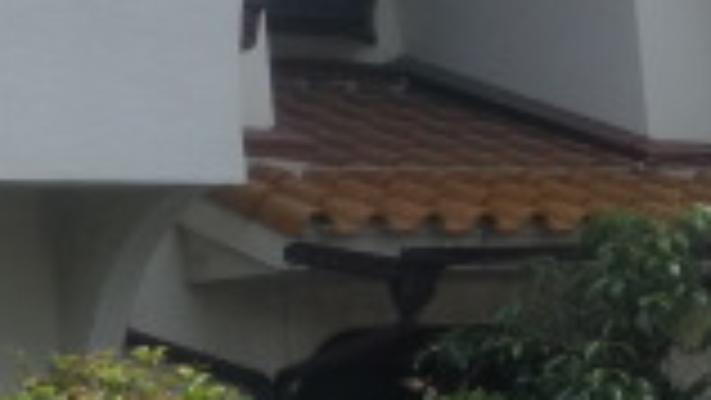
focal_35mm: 168
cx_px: 50
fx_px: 3168
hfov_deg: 12.7
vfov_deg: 7.2
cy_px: 162
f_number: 3.9
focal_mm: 6.66
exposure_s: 1/500
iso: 64
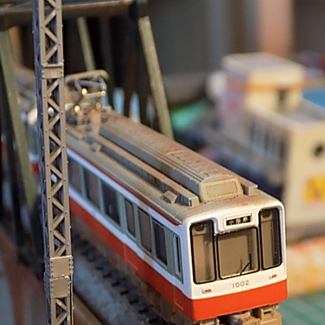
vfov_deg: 20.8
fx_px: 882
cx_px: 162
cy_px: 210
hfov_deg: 20.9
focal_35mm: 83
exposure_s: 1/20
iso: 400
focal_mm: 12.5
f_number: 4.2
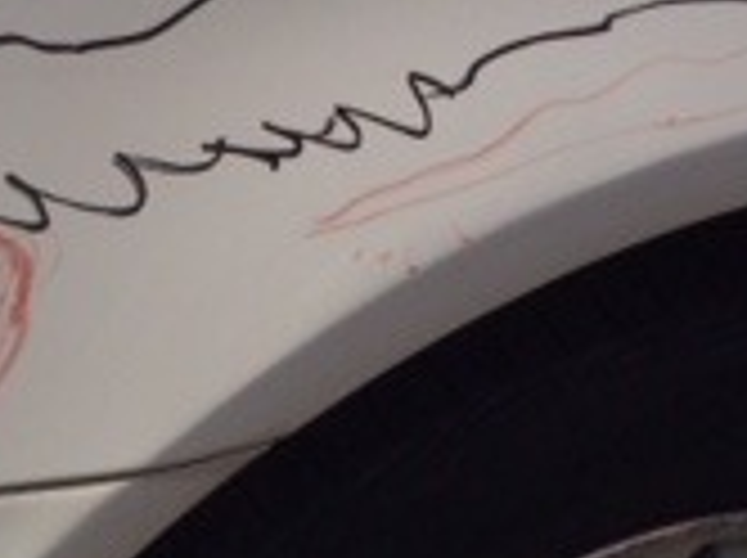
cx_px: 104
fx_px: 2413
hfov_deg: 17.4
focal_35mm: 112
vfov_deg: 13.1
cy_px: 428
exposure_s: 1/3165
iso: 32
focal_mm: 4.15
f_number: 2.2
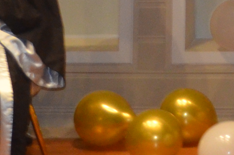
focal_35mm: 314
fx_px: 2037
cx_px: 507
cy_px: -243
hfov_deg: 6.3
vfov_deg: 4.3
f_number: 4.8
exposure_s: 1/60
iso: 1400
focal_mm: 32
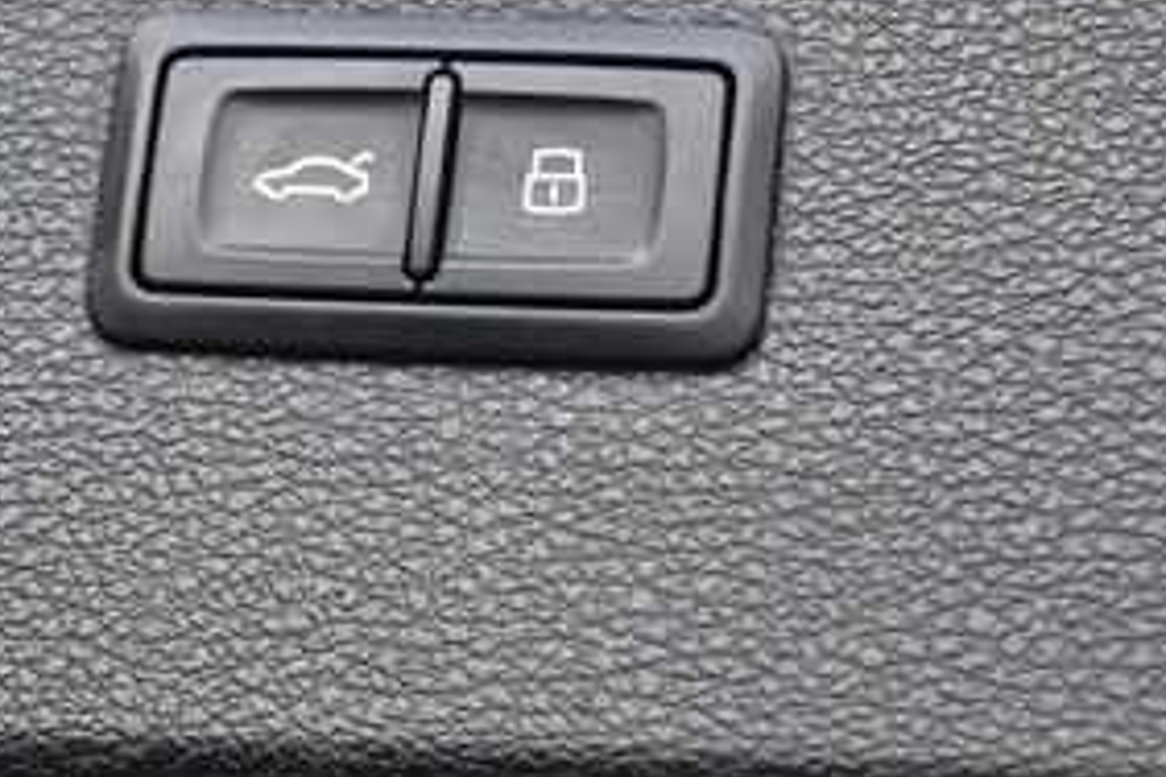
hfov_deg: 11.1
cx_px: 500
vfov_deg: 7.4
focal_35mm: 186
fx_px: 6024
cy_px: 161
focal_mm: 55
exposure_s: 1/125
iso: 2000
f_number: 5.6
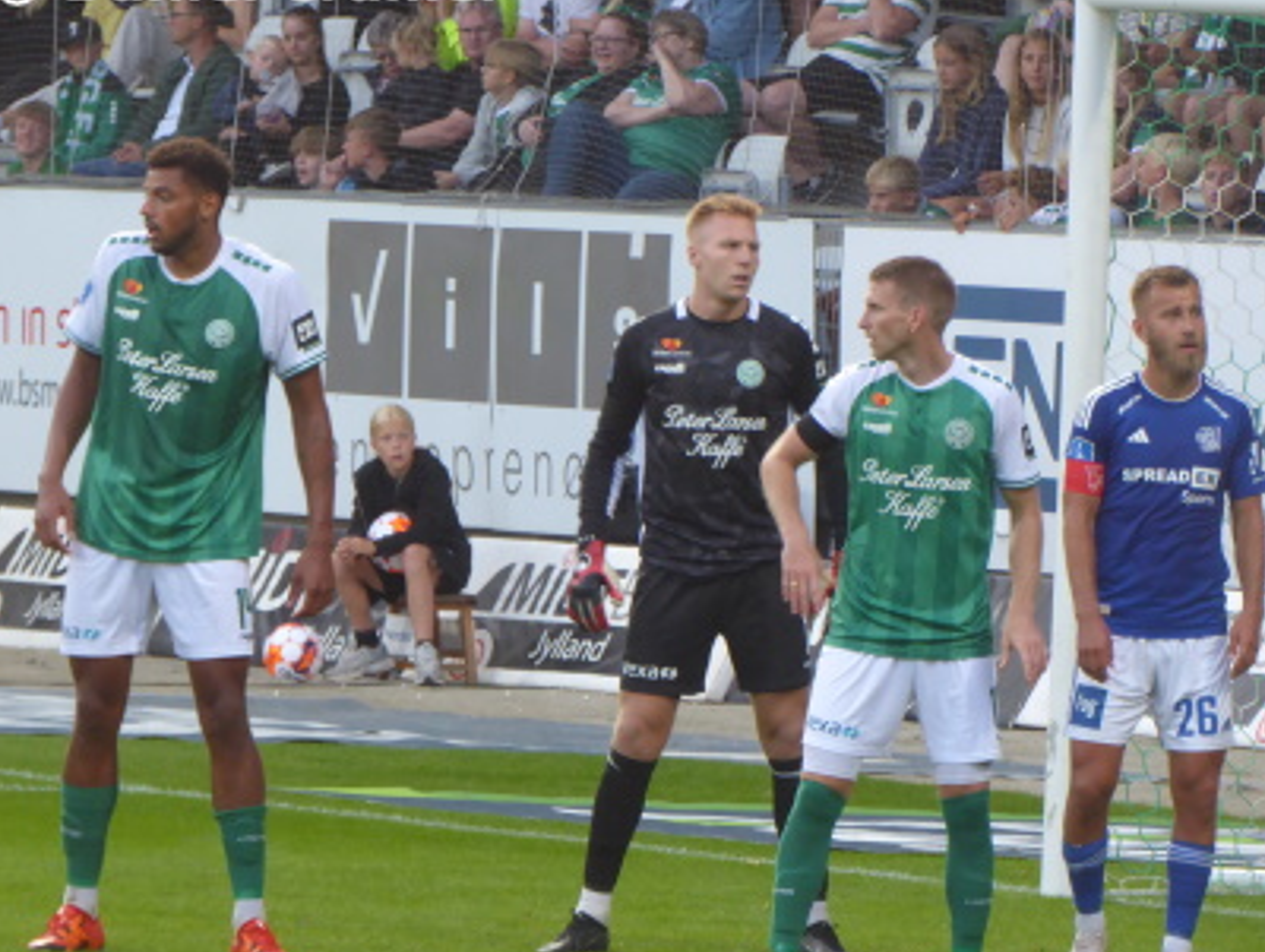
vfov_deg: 2.8
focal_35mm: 523
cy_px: 465
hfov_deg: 3.8
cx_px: 677
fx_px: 19135
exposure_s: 1/100
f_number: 6
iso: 400
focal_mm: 83.4
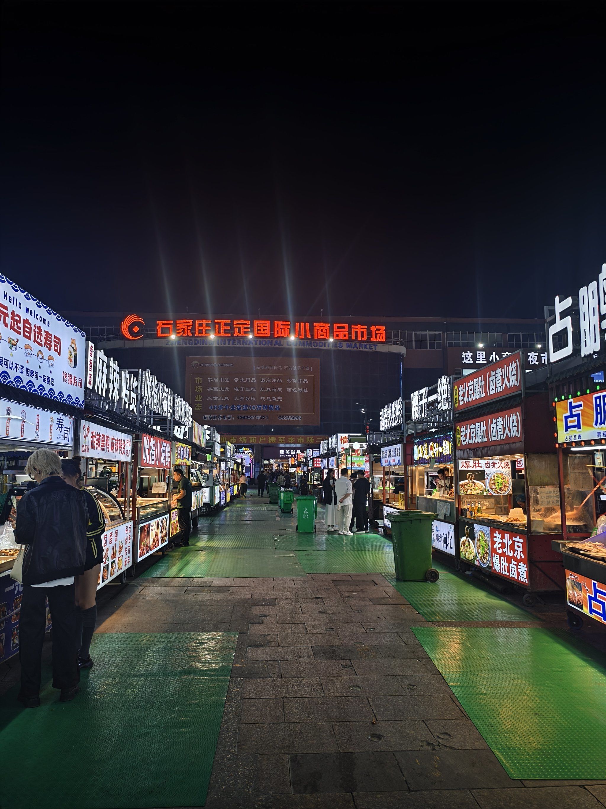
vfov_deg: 73.9
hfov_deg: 58.9
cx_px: 303
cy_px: 404
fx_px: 537
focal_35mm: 23
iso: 172
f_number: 1.57
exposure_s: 1/100
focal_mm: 5.6
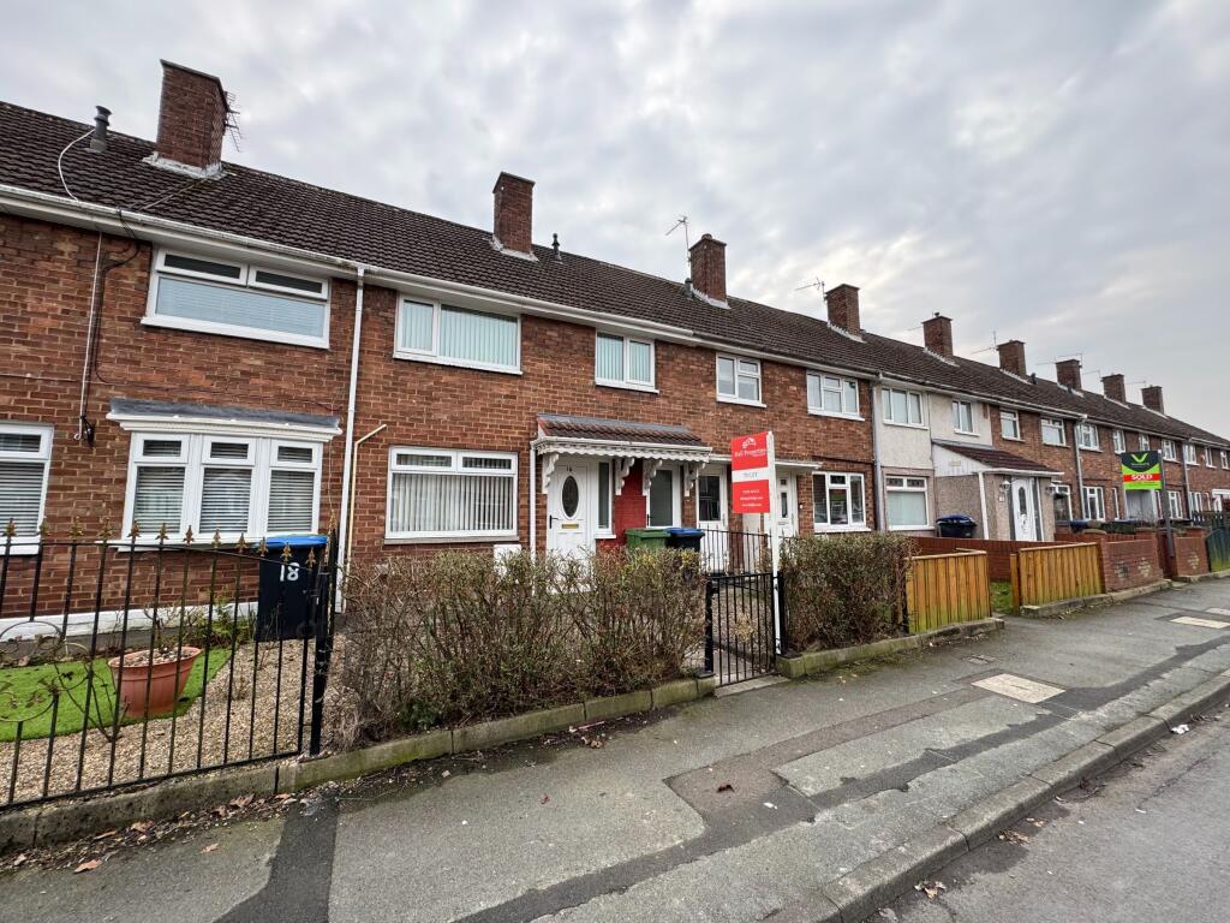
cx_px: 615
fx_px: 497
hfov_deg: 102.1
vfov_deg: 85.7
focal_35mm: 14
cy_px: 462
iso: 40
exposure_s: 1/235
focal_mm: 2.22
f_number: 2.2
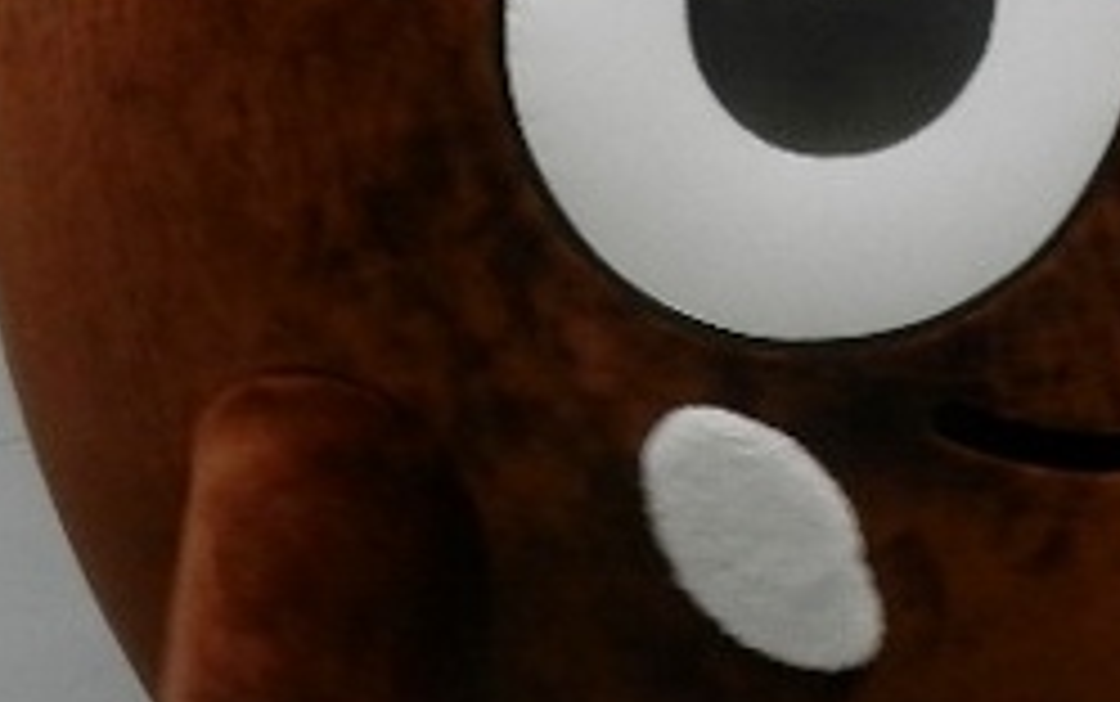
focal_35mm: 68
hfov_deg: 28.4
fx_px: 2077
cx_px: 1111
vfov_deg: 19.1
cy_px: 218
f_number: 3.5
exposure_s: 1/50
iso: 160
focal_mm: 4.5
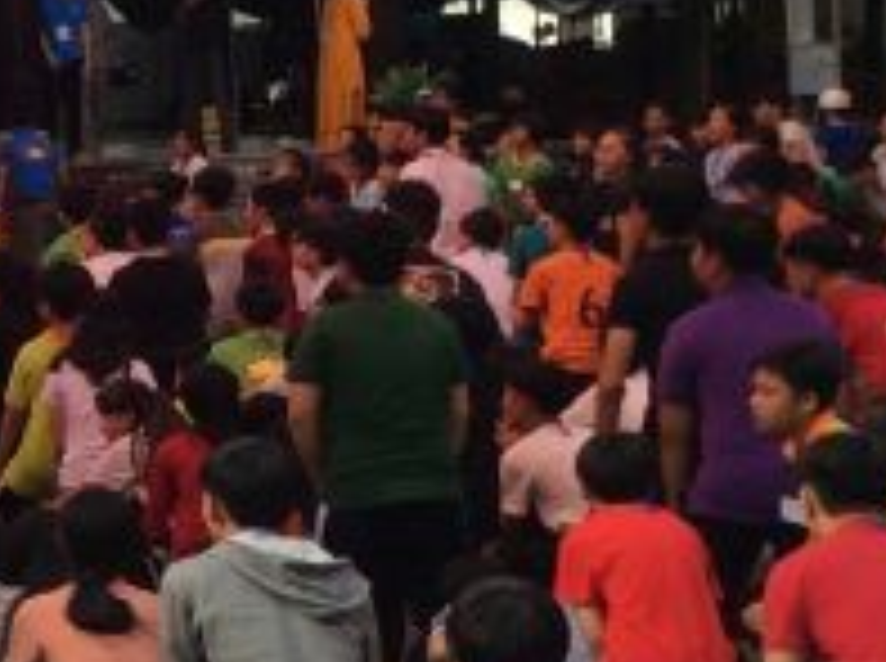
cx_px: -490
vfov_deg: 11.4
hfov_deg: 14.1
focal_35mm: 130
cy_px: 250
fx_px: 3321
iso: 32
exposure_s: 1/329
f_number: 2.4
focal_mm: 3.3
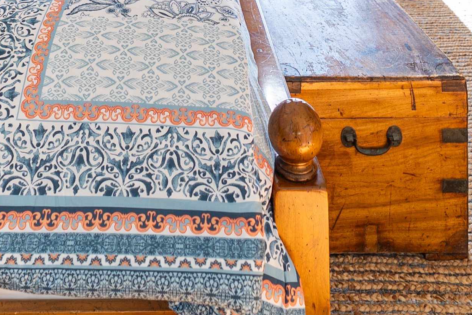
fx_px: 538
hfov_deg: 46.5
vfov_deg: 26.8
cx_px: 151
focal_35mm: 41
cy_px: -110
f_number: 2.8
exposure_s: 1/60
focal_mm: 12
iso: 80
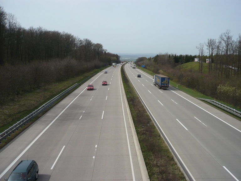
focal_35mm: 35
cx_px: 120
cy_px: 90
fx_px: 244
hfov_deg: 52.6
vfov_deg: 40.7
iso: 100
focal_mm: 5.8
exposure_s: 1/320
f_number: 8
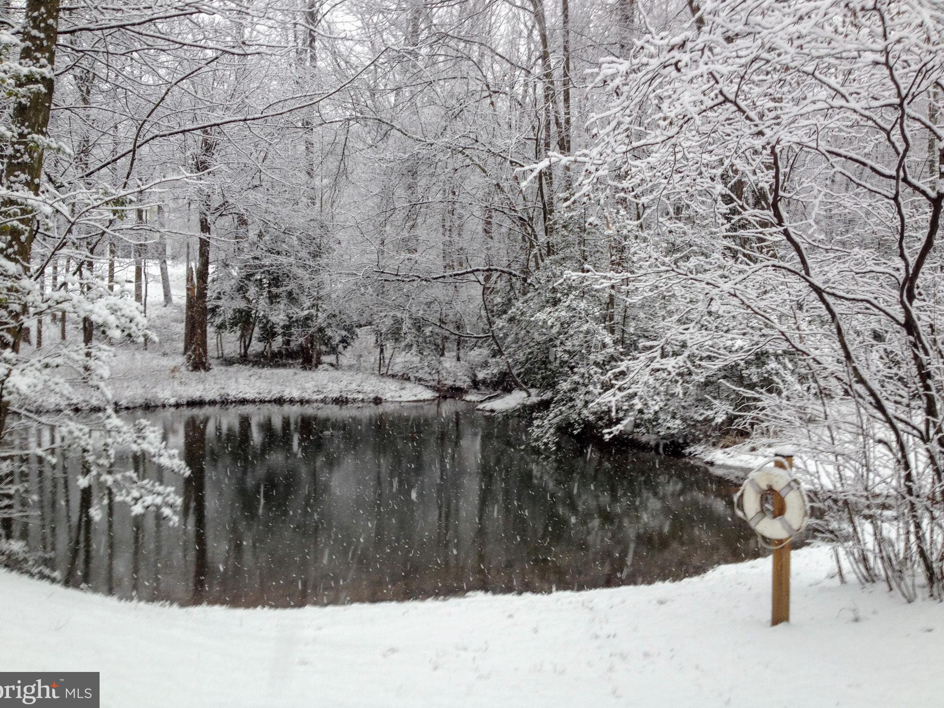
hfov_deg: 51.4
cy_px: 347
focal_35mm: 36
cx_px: 467
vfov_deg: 39.7
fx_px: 982
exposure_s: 1/40
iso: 50
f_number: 2.4
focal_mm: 4.28
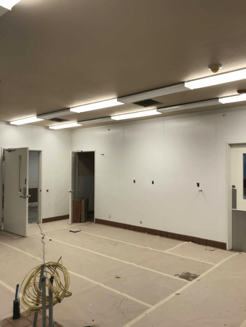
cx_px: 123
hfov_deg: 49.8
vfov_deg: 63.4
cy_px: 164
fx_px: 265
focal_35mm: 28
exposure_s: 1/60
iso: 25
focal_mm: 3.99
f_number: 1.8
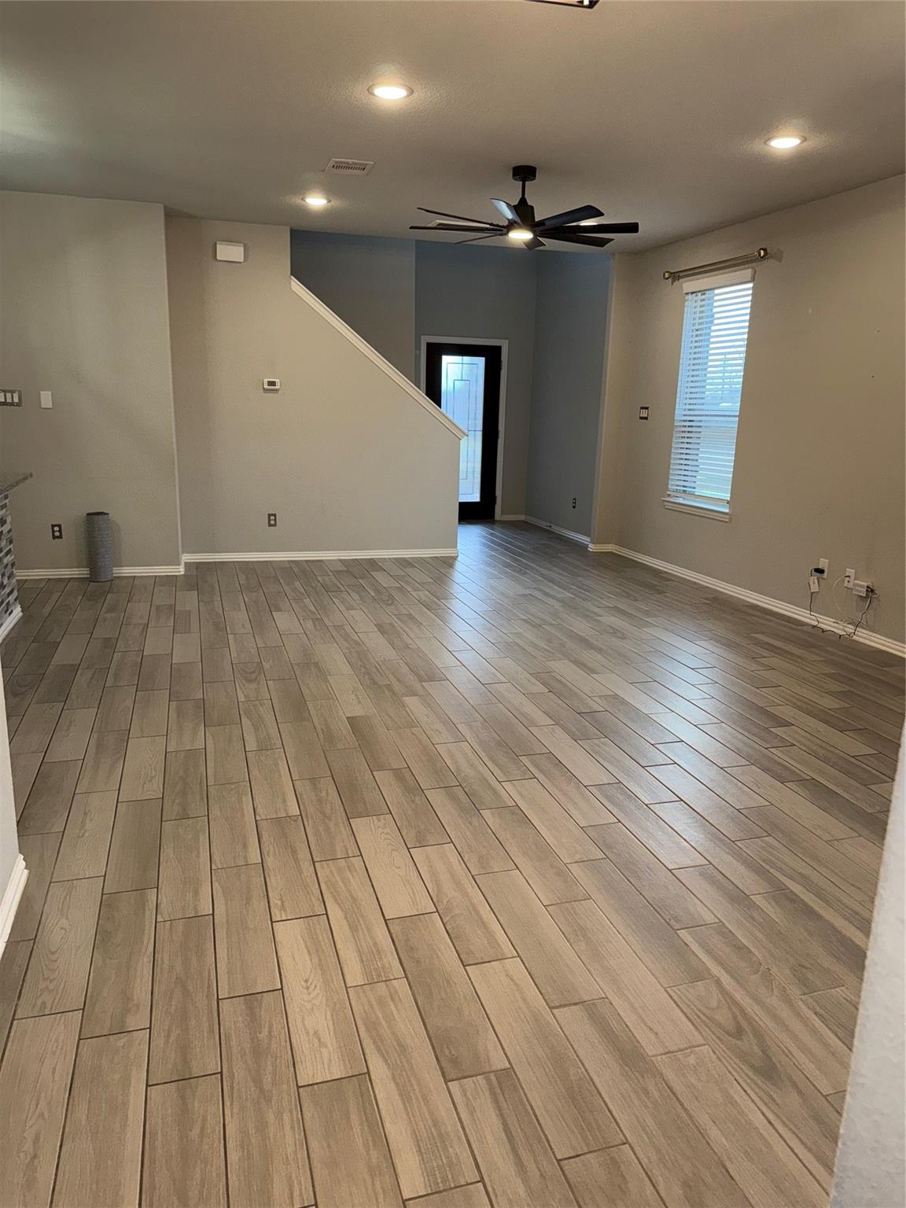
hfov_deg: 56.8
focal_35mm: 24
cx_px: 453
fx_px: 838
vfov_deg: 71.6
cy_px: 604
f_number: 1.78
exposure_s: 1/186
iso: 100
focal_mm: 6.76
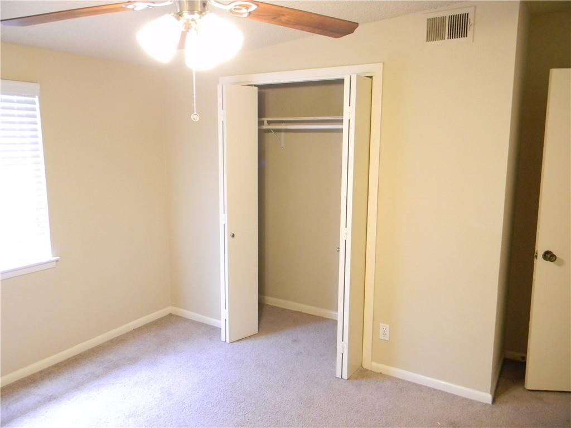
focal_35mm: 28
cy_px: 214
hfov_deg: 63.4
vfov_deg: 49.7
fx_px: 462
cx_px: 286
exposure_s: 1/11.7
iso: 400
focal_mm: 5
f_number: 3.5
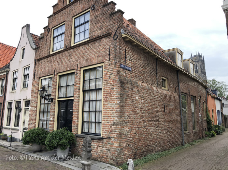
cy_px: 85
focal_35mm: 28
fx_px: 184
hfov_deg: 63.5
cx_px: 114
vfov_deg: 49.7
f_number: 1.8
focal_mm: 3.99
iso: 20
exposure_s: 1/771
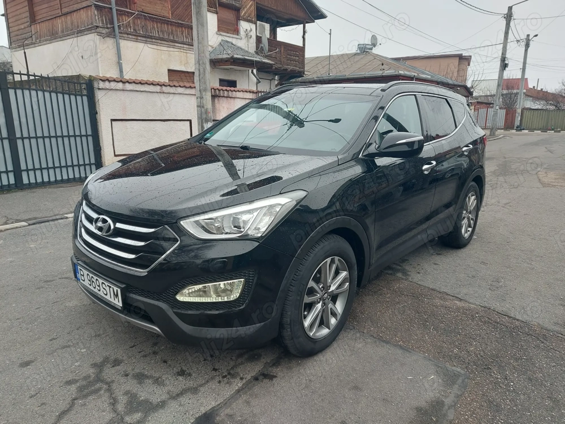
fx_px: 392
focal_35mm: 24
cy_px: 212
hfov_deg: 71.6
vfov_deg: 56.8
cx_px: 282
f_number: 1.8
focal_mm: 5.23
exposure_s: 1/100
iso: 32
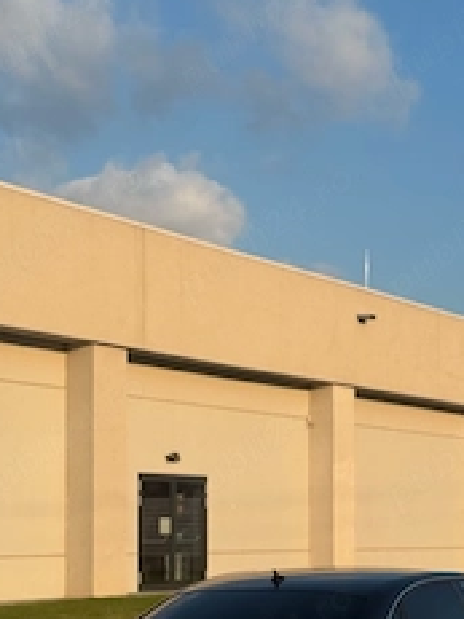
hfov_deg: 17.7
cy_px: 474
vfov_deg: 23.3
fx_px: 1485
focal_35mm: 83
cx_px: 319
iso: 64
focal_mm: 6.76
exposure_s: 1/3610
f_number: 1.78
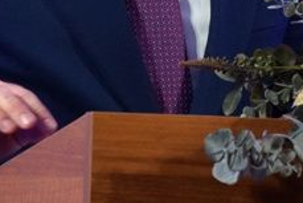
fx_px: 4463
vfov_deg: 2.6
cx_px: 308
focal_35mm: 530
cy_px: -89
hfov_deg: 3.9
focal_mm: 90
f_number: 5.6
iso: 2000
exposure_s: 1/100
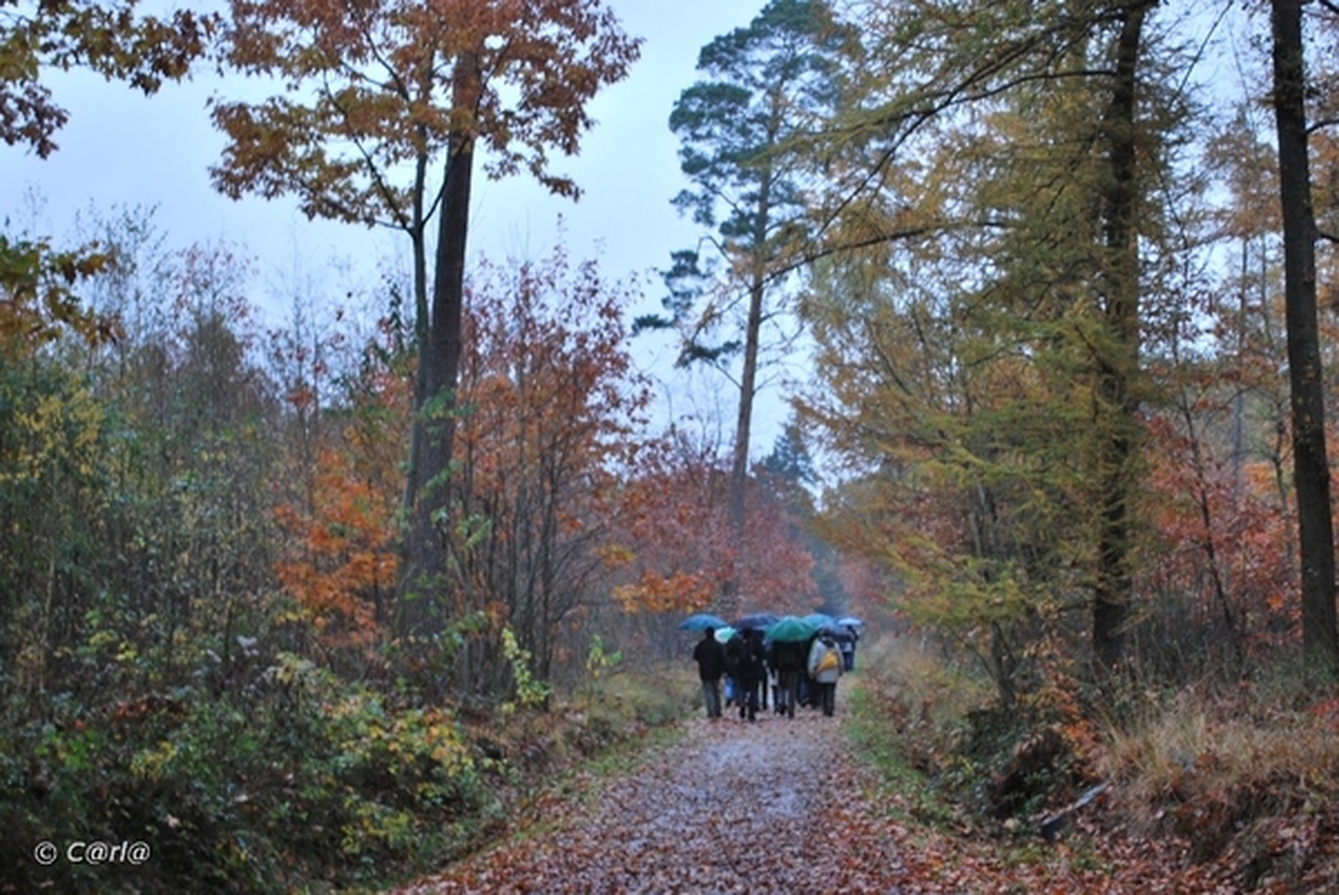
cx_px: 670
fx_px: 2122
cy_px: 448
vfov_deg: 23.8
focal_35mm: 57
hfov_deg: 35.0
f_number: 5.3
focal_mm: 38
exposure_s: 1/30
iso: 400
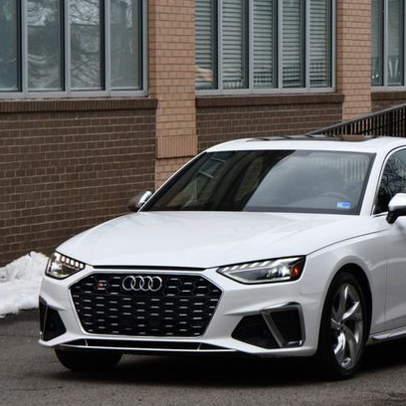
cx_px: 273
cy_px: 201
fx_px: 2601
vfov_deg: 8.9
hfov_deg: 8.9
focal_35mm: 196
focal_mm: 98
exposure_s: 1/250
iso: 200
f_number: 7.1
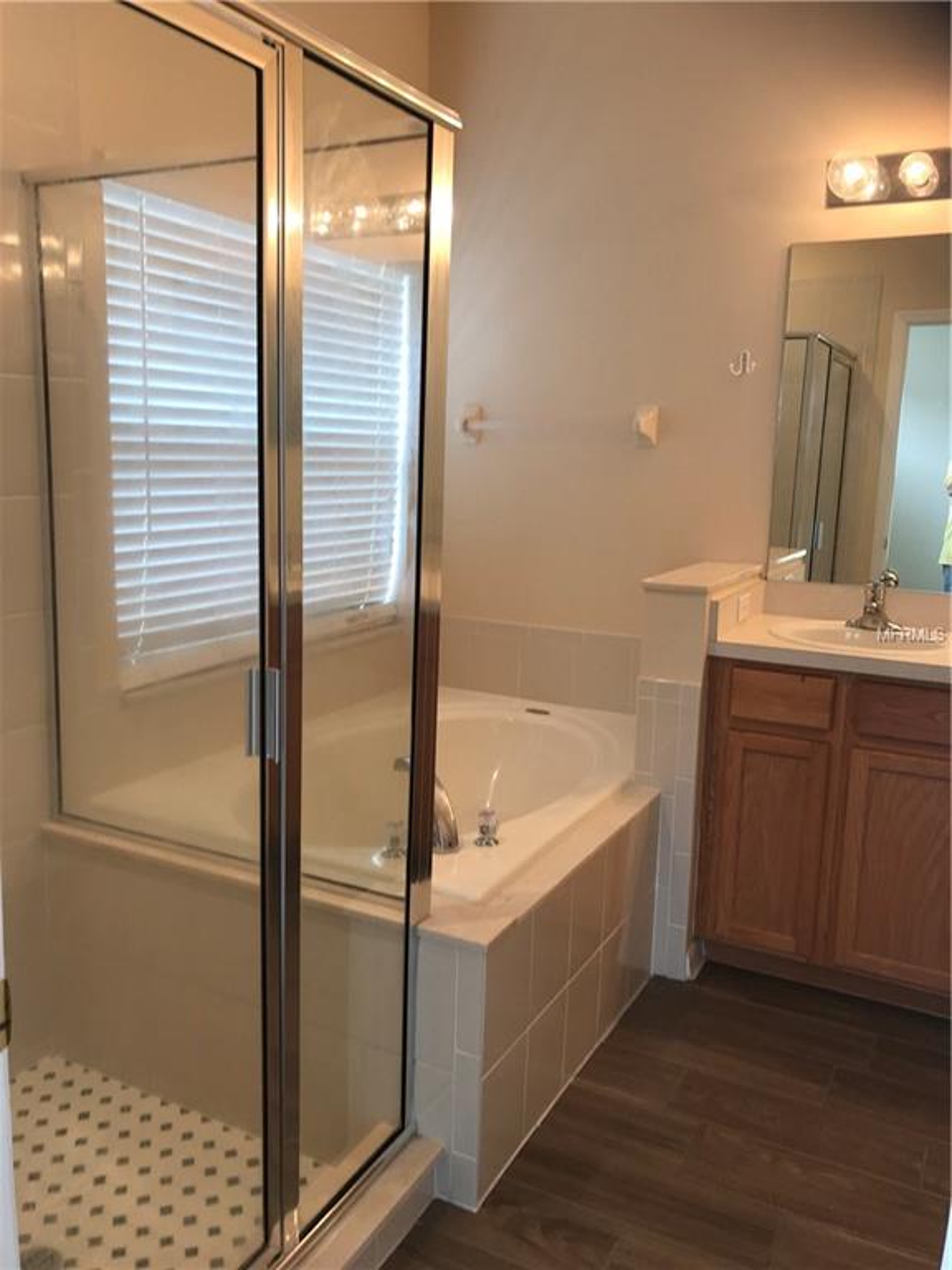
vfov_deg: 63.4
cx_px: 476
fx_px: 1027
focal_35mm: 28
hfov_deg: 49.7
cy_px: 635
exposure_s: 1/30
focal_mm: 3.99
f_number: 1.8
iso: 20
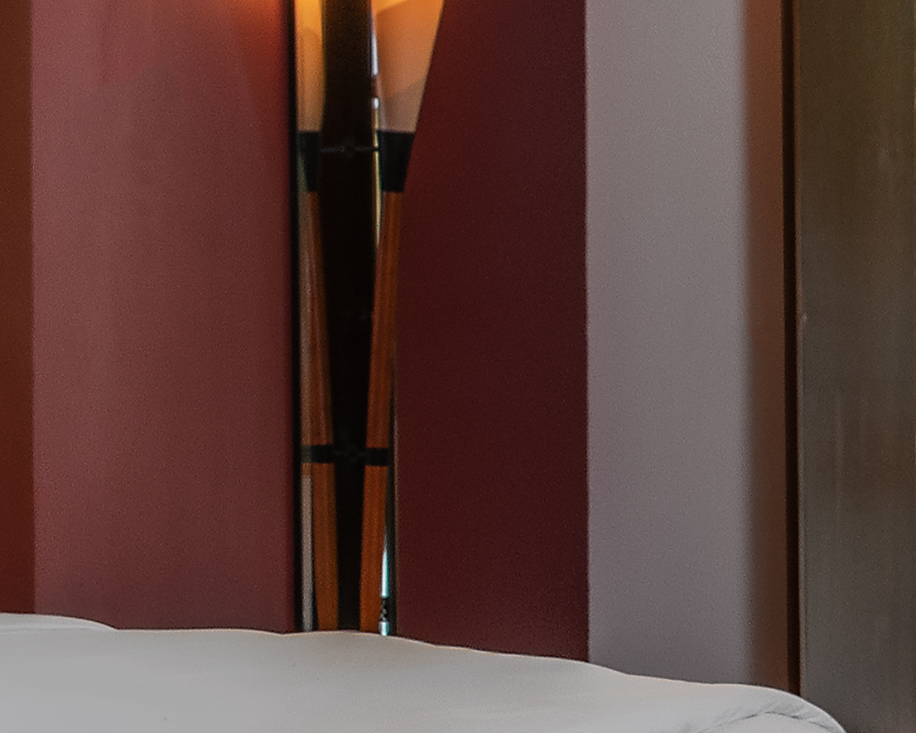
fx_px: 3389
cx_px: 485
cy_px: 165
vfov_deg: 12.3
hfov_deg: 15.4
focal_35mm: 125
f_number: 16
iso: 100
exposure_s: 1.3
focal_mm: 20
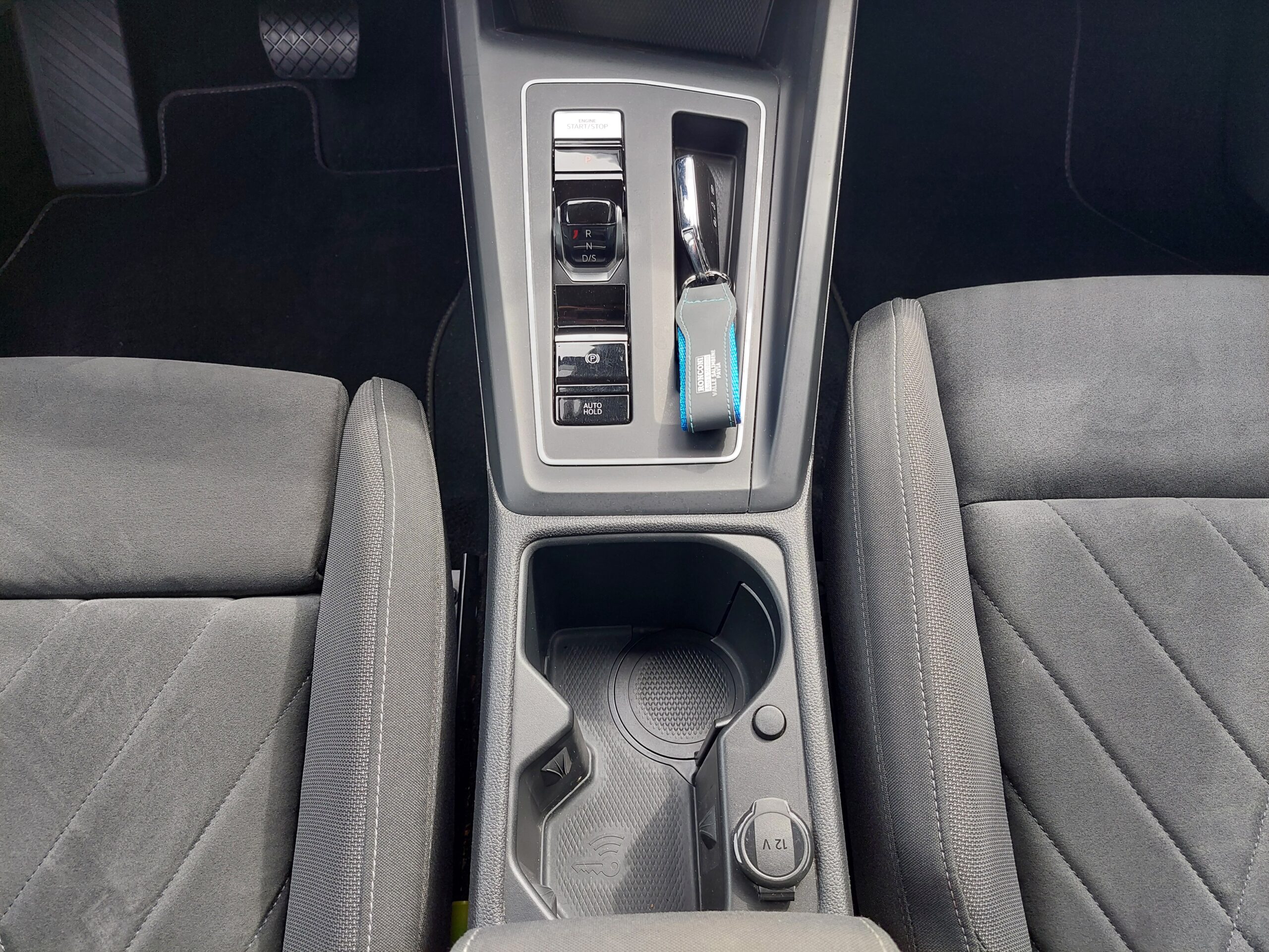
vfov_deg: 54.9
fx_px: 916
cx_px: 634
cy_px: 476
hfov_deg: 69.4
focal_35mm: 25
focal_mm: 5.23
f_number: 1.8
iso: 64
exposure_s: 1/100
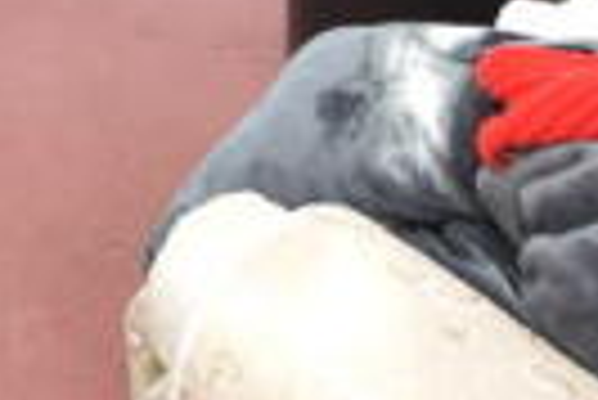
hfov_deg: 26.1
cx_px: 22
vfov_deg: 14.6
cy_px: -447
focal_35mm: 74
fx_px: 1231
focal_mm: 10
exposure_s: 1/100
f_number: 4
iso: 400
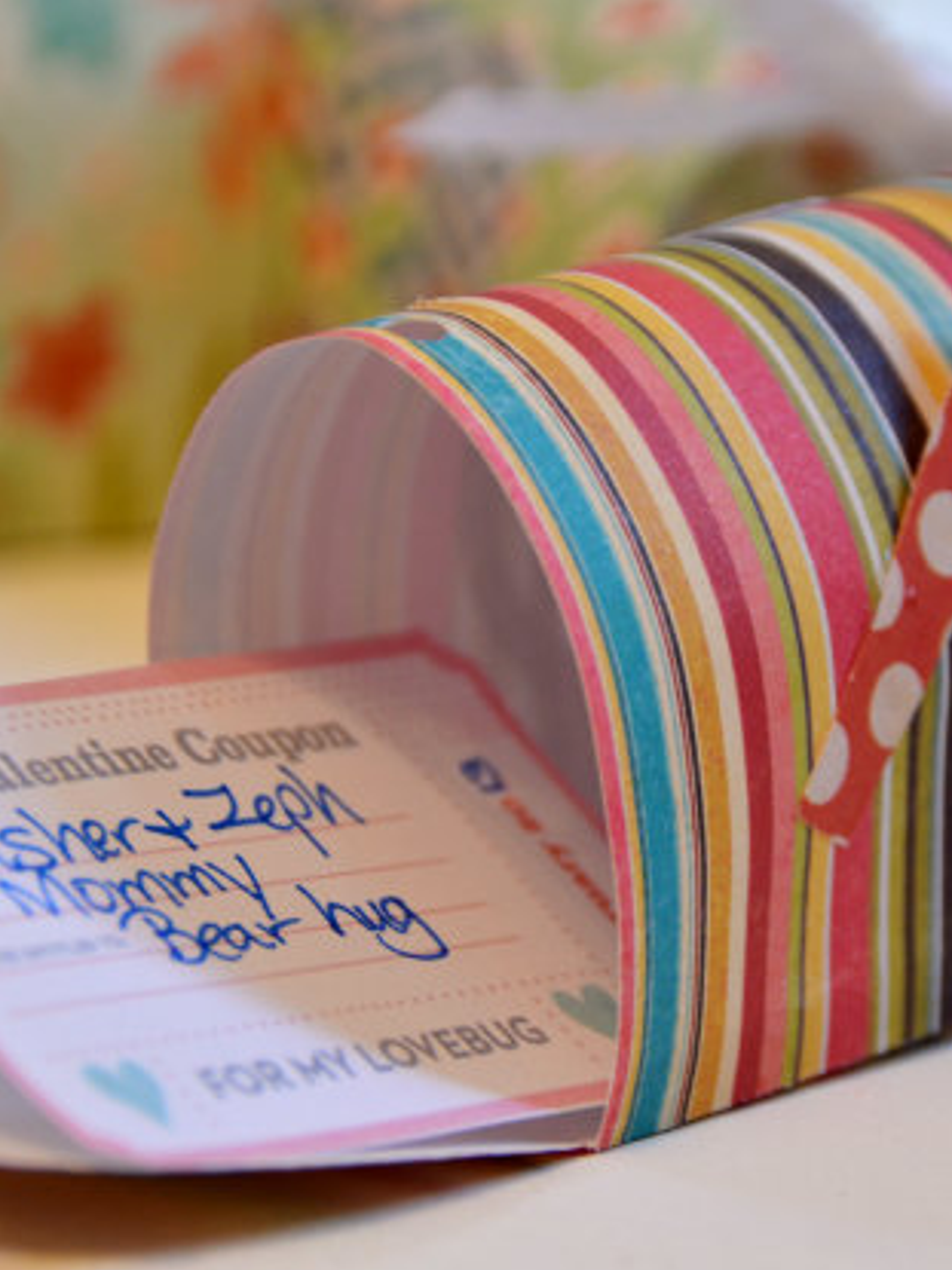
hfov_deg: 3.4
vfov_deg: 4.5
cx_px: 618
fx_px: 16033
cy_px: 635
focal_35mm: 437
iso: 500
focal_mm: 200
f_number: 6.3
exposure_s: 1/40
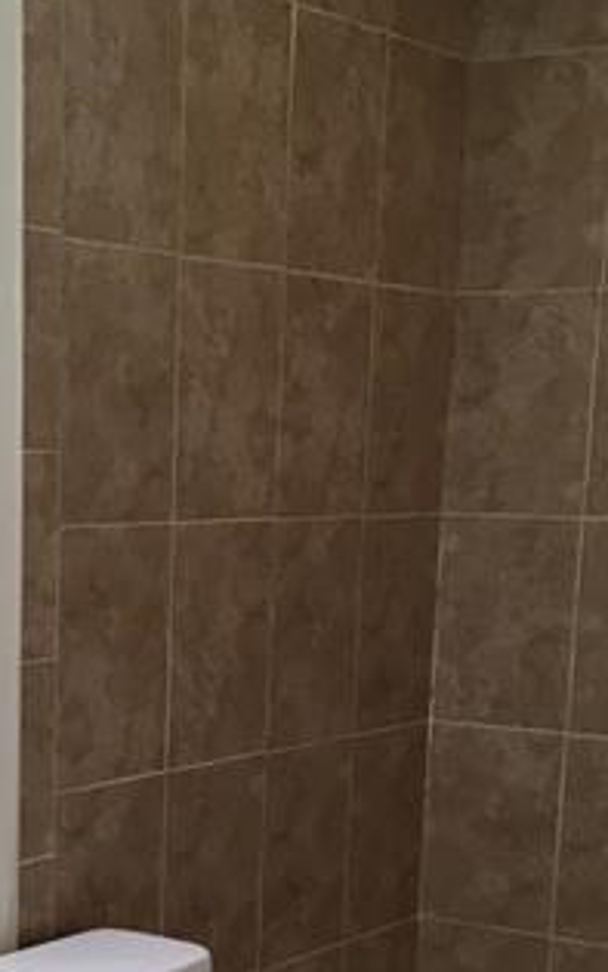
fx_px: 1987
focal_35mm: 75
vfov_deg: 26.2
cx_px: 114
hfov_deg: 17.2
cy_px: 950
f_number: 2.2
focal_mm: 4.15
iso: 25
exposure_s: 1/30
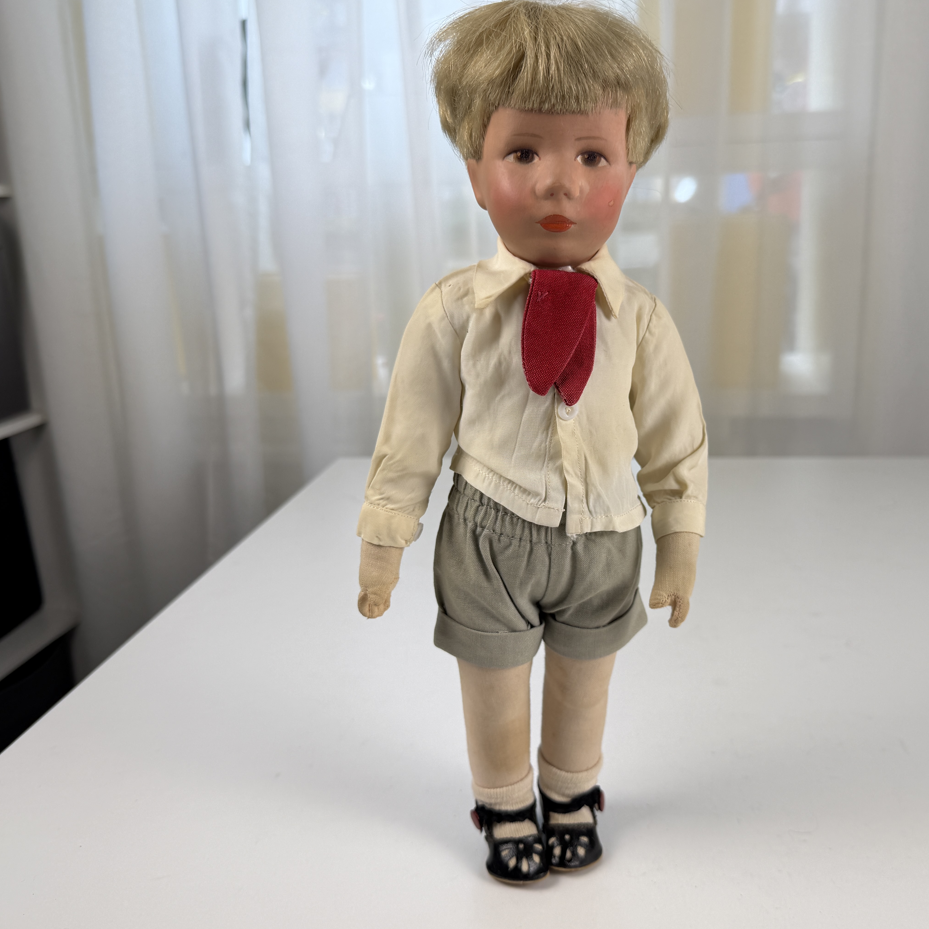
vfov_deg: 54.0
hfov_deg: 53.9
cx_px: 520
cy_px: 448
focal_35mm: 30
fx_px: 911
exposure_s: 1/210
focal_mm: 6.76
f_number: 1.78
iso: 64
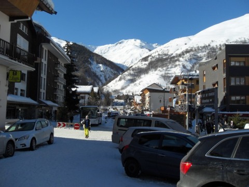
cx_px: 124
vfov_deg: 40.7
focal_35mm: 35
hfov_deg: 52.6
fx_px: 252
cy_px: 94
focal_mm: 6.3
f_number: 8.2
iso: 80
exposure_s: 1/250
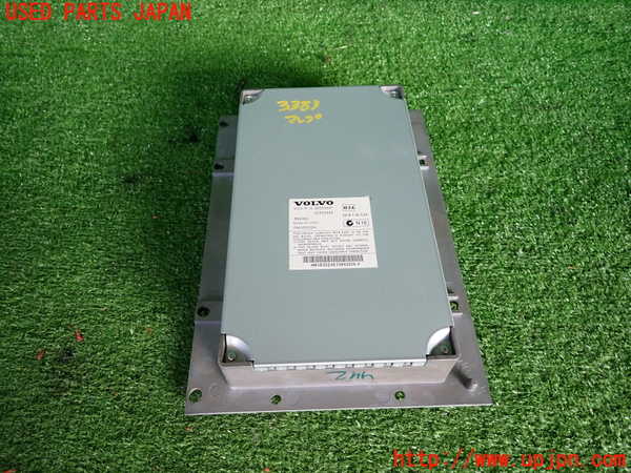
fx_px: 456
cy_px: 236
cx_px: 316
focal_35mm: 25
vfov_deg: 54.9
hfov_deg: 69.4
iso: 200
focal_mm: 4.5
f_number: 2
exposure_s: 1/125
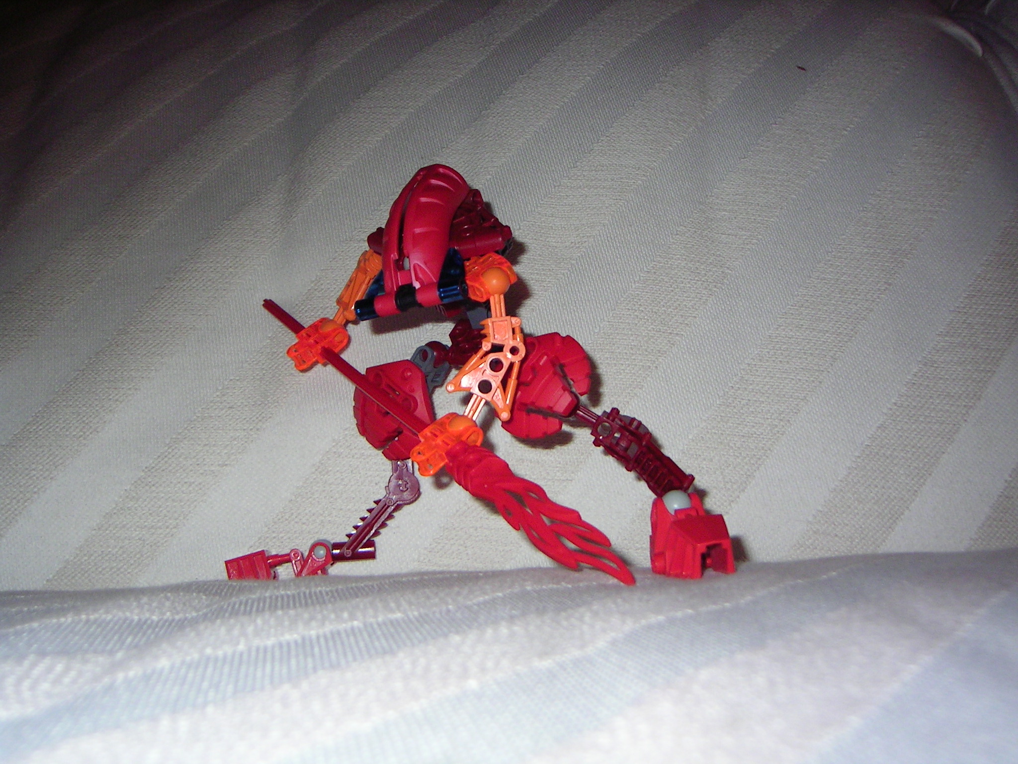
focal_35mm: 36
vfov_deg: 39.7
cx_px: 509
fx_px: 1059
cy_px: 382
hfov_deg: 51.4
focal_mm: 5.6
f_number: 2.8
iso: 100
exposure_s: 1/30
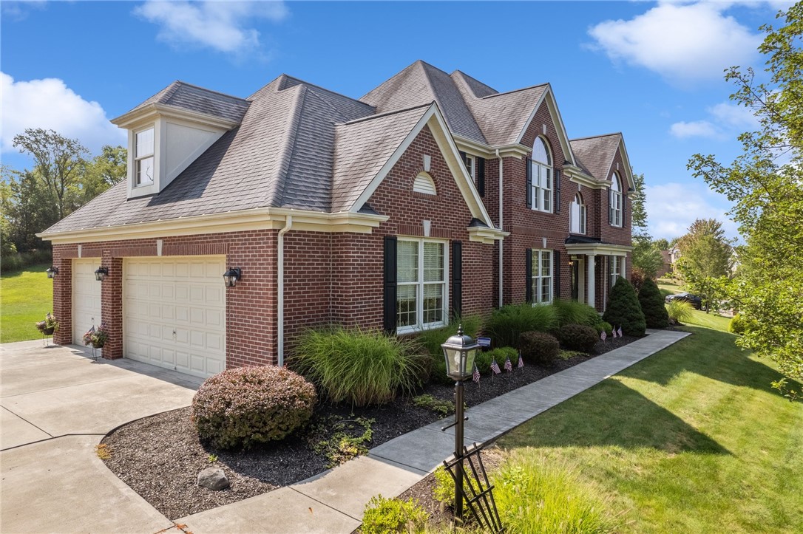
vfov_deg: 57.2
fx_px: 490
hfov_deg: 78.6
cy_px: 267
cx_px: 402
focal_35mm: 22
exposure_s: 1/1600
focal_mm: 8.38
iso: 100
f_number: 2.8
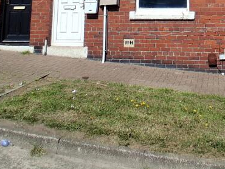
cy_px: -56
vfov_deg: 26.0
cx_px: 159
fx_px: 306
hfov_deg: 39.7
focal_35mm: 47
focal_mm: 1.4
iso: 50
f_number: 2.2
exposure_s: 1/2222
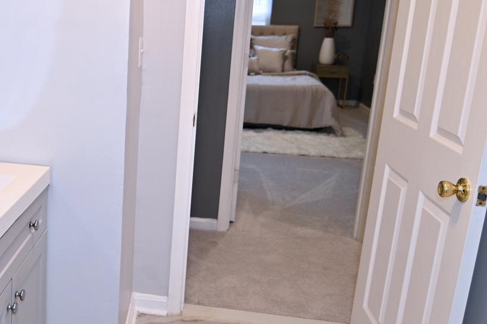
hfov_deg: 44.9
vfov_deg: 33.3
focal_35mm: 40
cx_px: 67
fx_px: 541
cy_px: 139
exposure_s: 1/80
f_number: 2.8
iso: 220
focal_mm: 16
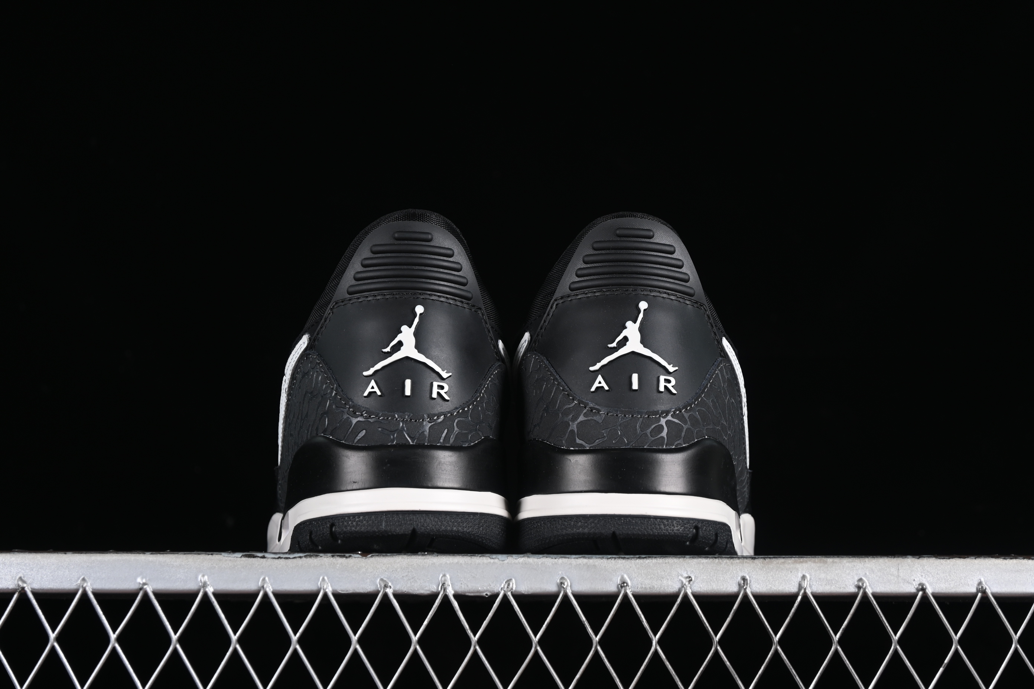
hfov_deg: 27.0
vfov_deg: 18.2
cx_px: 517
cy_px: 344
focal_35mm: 75
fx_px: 2154
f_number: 6.3
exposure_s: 1/60
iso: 160
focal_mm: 50
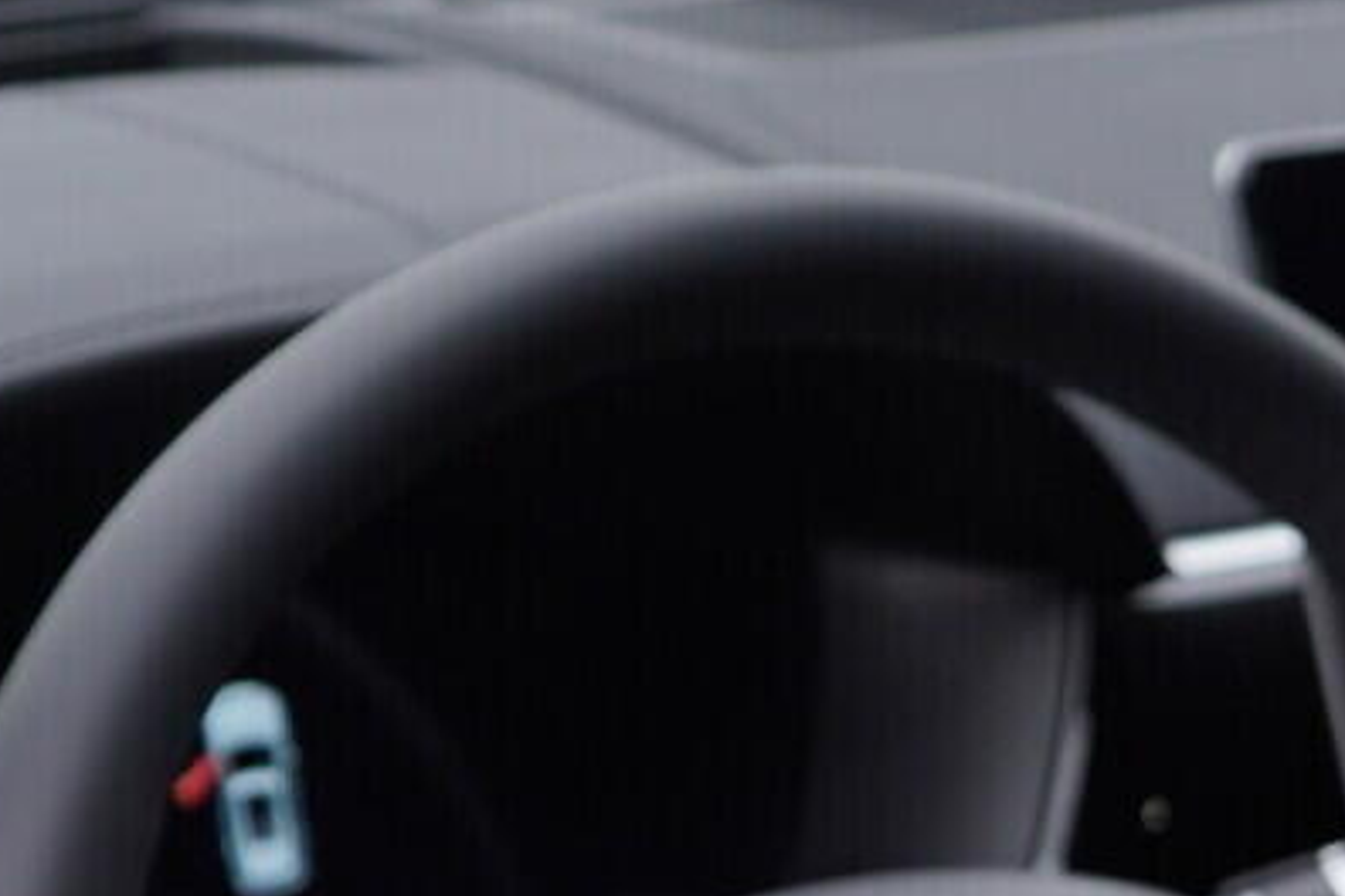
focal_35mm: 131
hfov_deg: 15.6
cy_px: 794
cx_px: 982
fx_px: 4894
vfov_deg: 10.4
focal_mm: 24
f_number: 4
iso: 125
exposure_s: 1/60
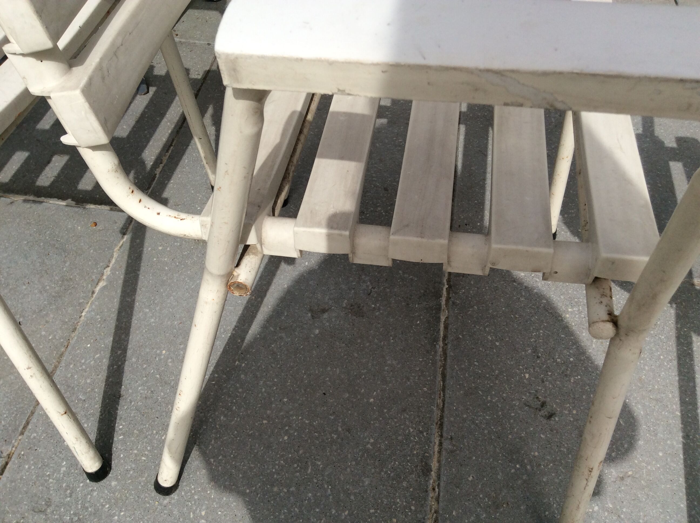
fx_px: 646
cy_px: 262
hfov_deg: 56.9
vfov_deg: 44.1
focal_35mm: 32
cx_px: 350
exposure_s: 1/2488
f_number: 2.4
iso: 32
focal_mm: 3.3
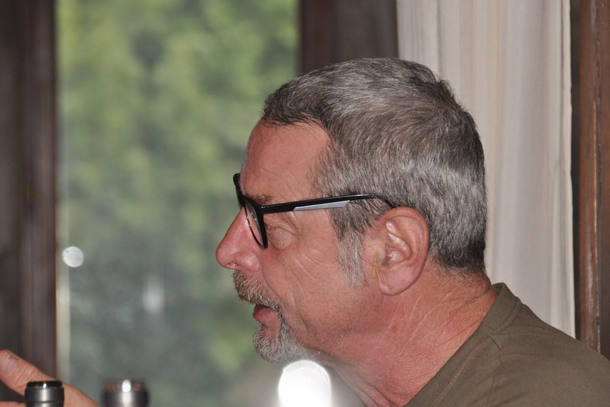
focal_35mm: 280
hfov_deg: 7.4
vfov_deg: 4.9
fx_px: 4736
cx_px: 307
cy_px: 203
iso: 500
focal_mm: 185
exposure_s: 1/60
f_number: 6
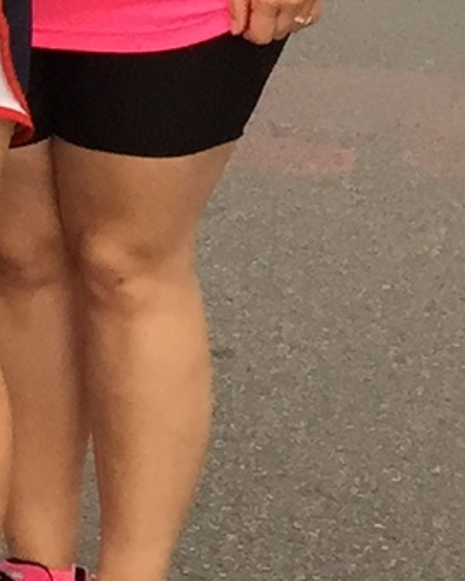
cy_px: -270
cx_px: -1025
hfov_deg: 6.6
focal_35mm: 210
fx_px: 3609
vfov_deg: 9.0
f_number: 2.2
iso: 32
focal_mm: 4.15
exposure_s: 1/30
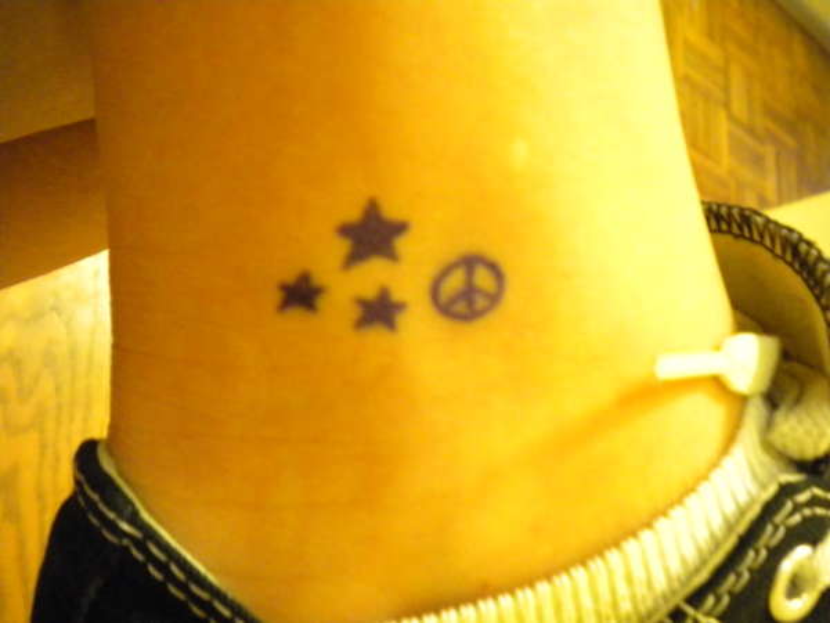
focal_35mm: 35
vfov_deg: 40.7
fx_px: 839
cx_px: 415
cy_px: 312
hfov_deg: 52.6
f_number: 3.1
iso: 800
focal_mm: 6.3
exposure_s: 1/6.4
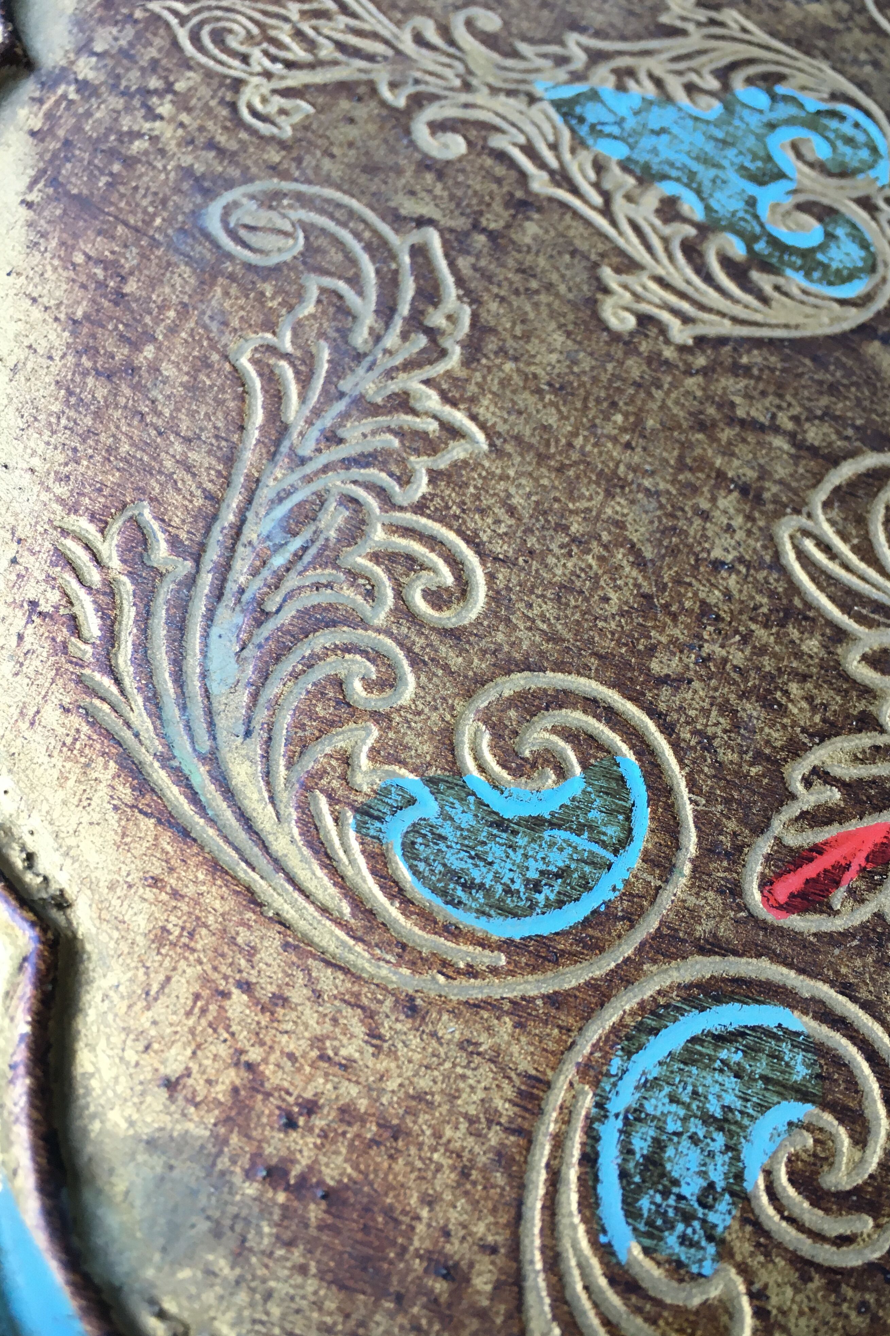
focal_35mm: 31
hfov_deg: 42.2
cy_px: 681
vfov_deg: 60.3
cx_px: 509
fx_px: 1150
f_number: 2.2
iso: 40
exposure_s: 1/33
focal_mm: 4.15
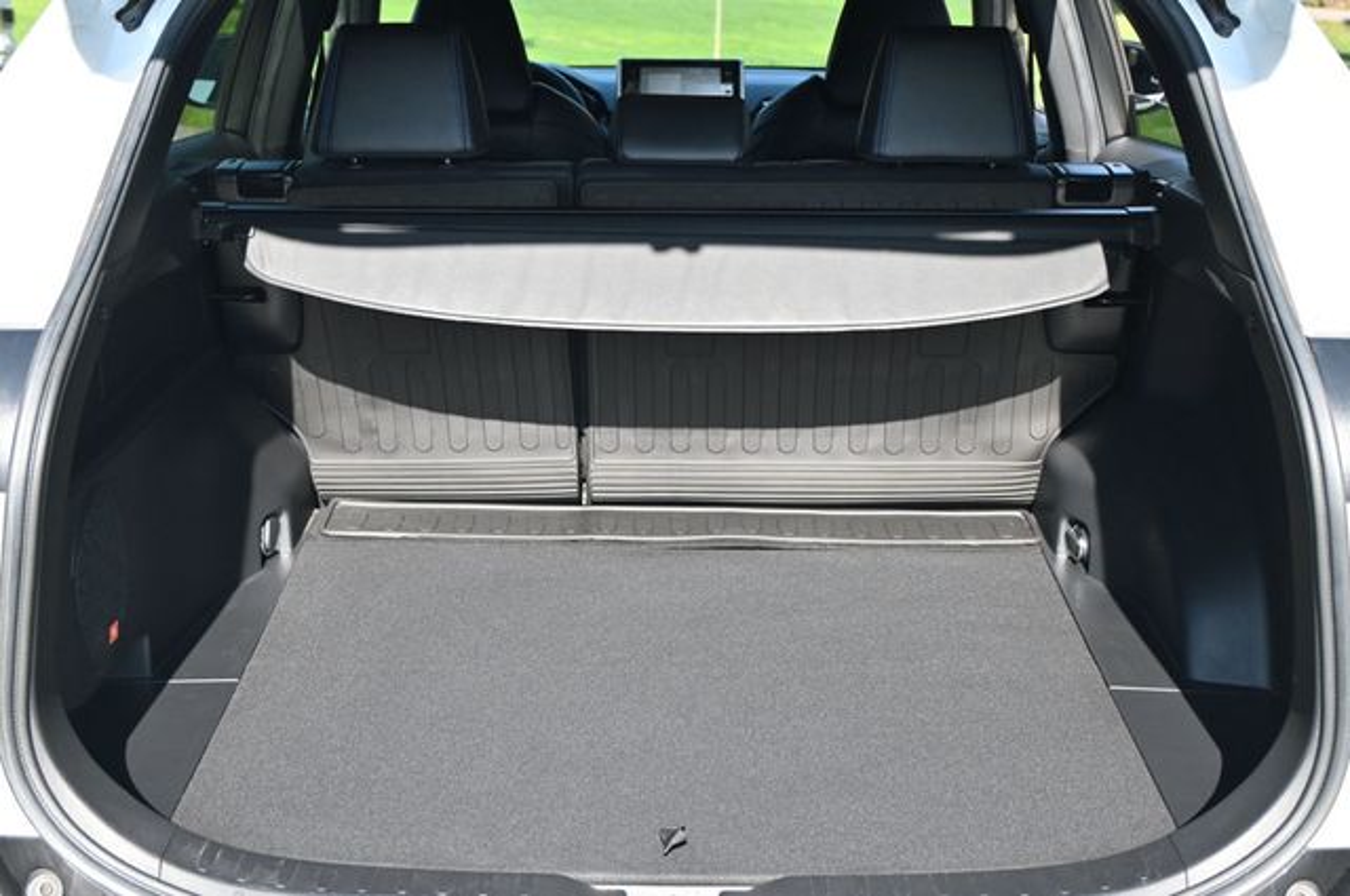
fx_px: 1770
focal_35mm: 47
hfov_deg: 41.8
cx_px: 675
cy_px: 448
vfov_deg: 28.4
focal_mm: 31.5
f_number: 5
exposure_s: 1/250
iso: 250
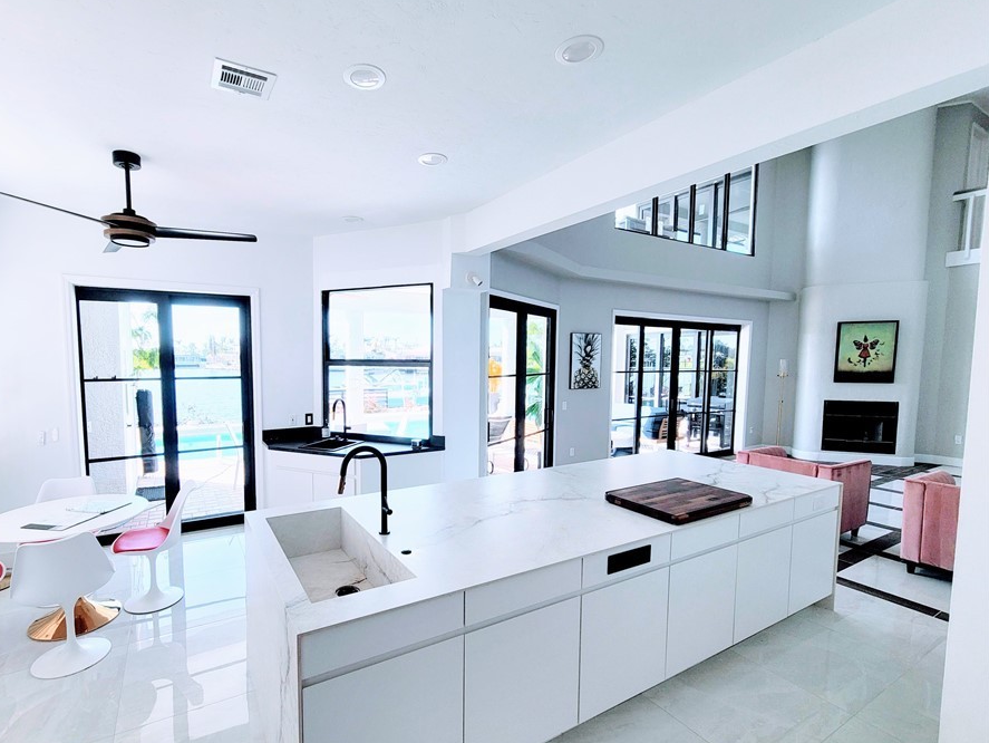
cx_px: 419
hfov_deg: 97.4
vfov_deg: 81.7
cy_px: 395
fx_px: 429
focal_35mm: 15
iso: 50
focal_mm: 2.2
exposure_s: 1/122
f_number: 2.2
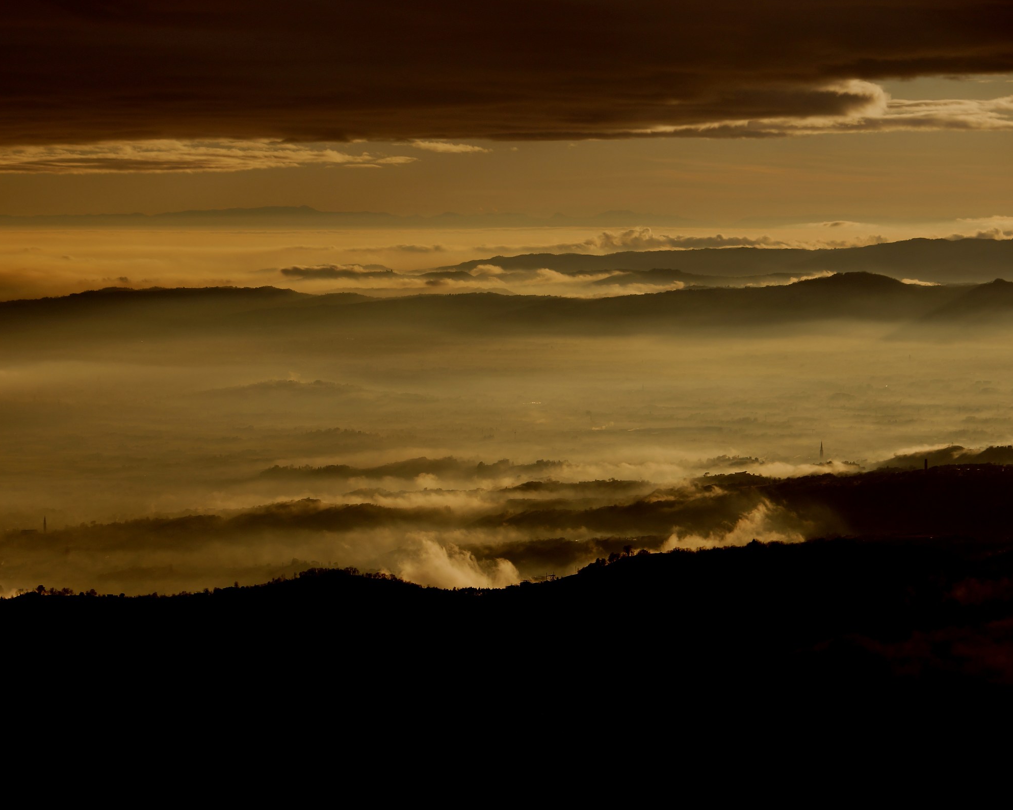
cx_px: 418
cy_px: 407
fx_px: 4078
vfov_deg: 11.4
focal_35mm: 136
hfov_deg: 14.2
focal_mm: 80
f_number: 7.1
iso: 100
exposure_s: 1/400
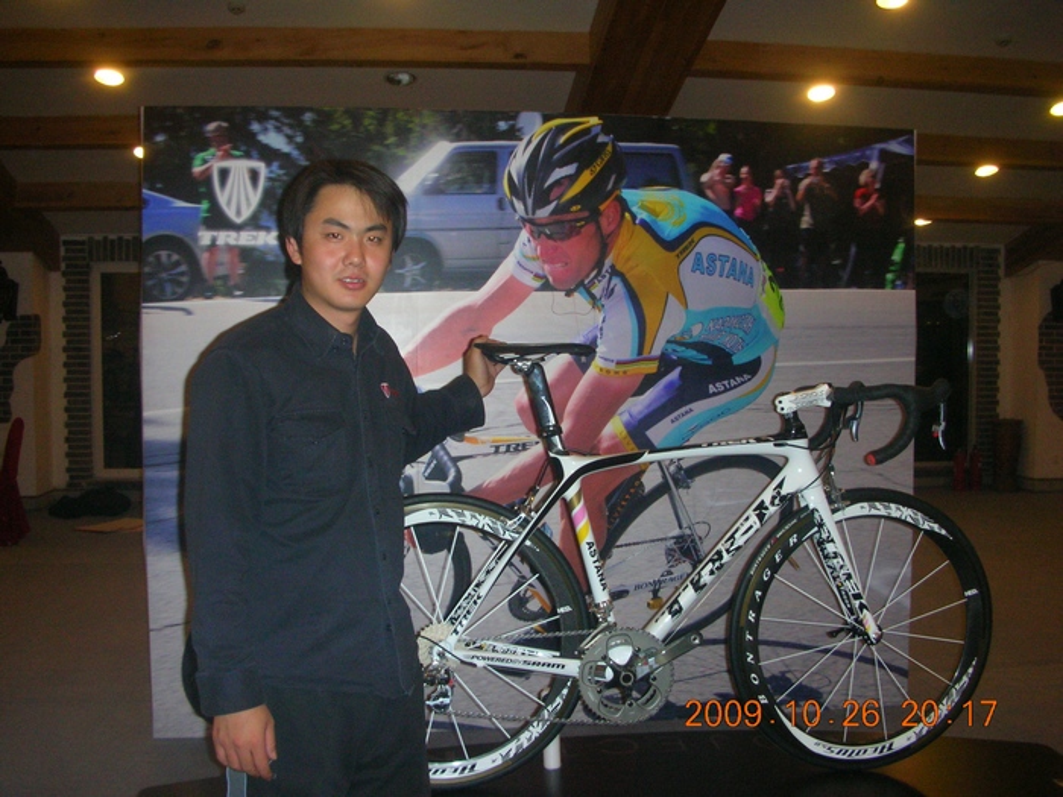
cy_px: 398
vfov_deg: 40.7
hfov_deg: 52.6
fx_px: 1075
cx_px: 532
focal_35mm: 35
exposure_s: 1/60.1
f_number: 3
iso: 164
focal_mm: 5.8
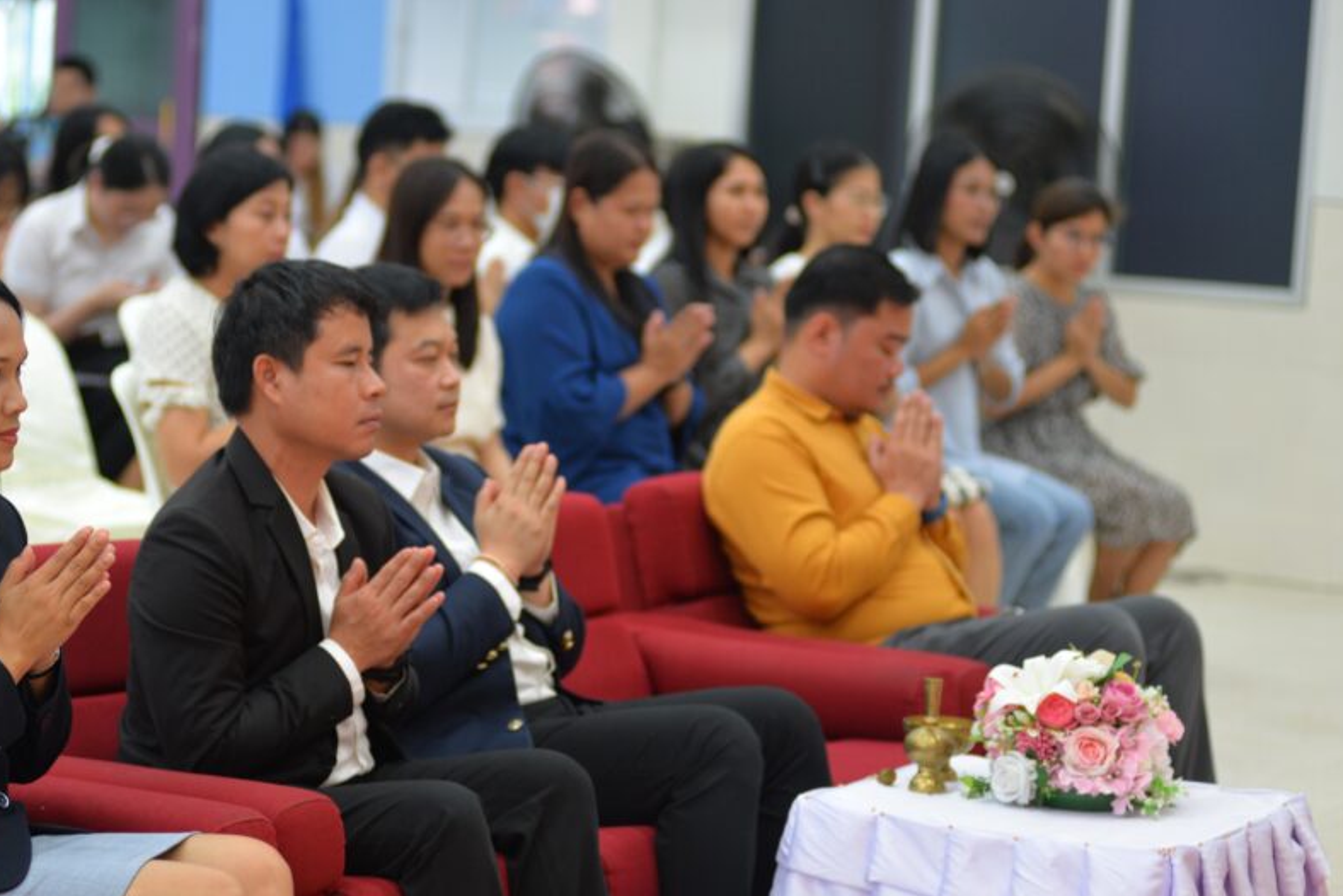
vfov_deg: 13.2
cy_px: 552
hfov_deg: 19.6
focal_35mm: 104
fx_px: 3881
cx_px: 522
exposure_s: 1/160
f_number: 3.2
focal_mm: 80
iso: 800
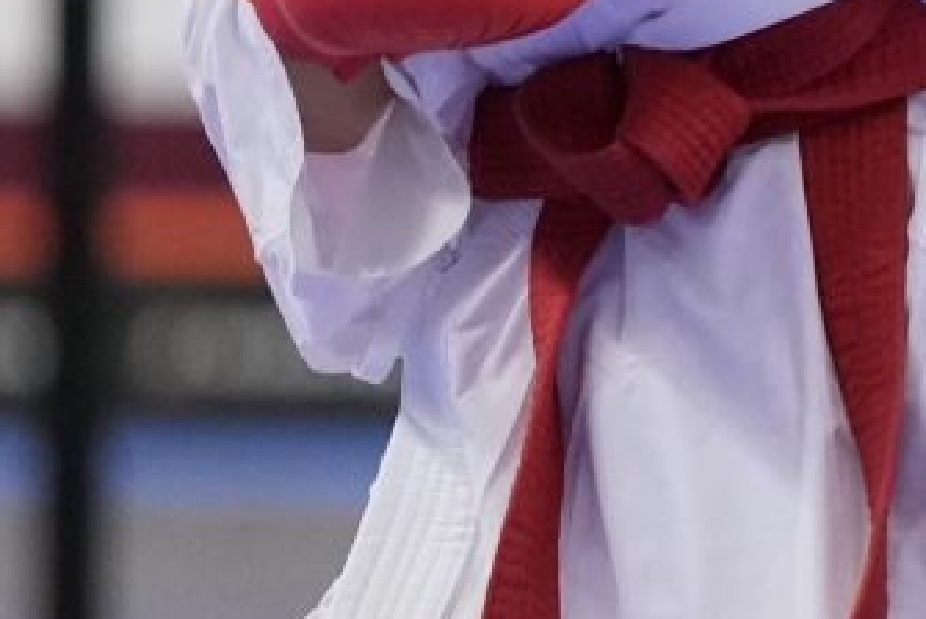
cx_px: 1446
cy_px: -633
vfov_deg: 1.1
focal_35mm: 1261
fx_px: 32463
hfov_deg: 1.6
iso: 3200
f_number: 2.8
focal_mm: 157
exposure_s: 1/1000
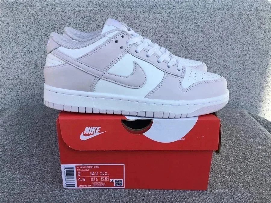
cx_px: 136
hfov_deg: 58.4
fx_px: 243
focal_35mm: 31
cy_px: 102
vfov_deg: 45.4
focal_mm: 3.3
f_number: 2.4
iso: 25
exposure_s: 1/652
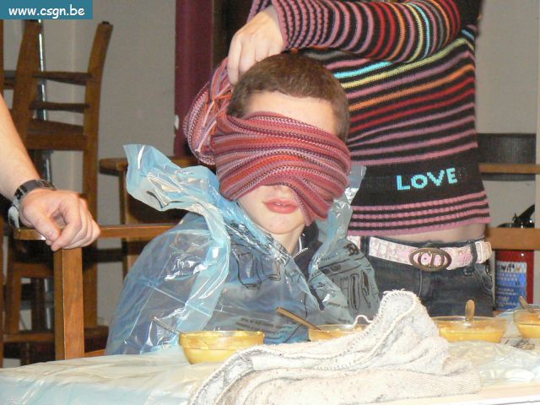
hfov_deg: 11.6
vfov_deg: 8.7
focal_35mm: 170
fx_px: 2652
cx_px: 270
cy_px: 202
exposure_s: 1/30
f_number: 3.2
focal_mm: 20.7
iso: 400
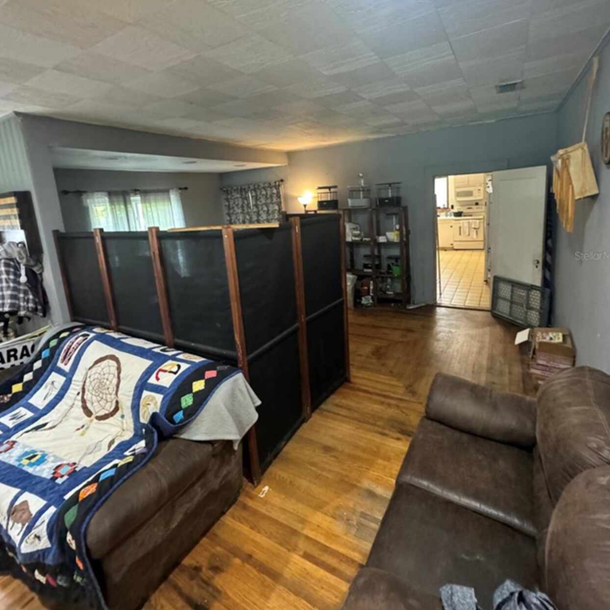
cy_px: 255
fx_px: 339
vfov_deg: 83.3
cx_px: 310
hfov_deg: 84.0
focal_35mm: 17
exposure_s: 1/40
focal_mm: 2.22
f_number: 2.2
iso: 1000
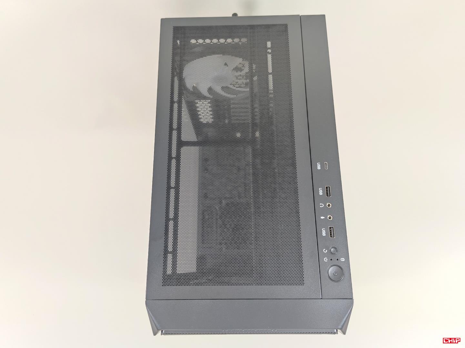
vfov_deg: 56.8
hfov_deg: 71.6
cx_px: 232
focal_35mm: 24
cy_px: 174
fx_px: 322
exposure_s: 1/17
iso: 327
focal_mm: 6.78
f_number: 1.85
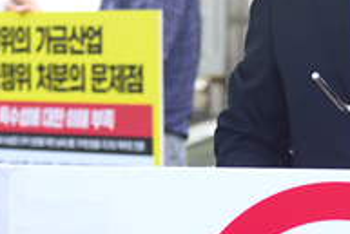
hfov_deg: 6.3
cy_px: 102
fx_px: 3162
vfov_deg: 4.2
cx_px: 394
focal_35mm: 325
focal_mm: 98
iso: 200
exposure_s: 1/250
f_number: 6.3
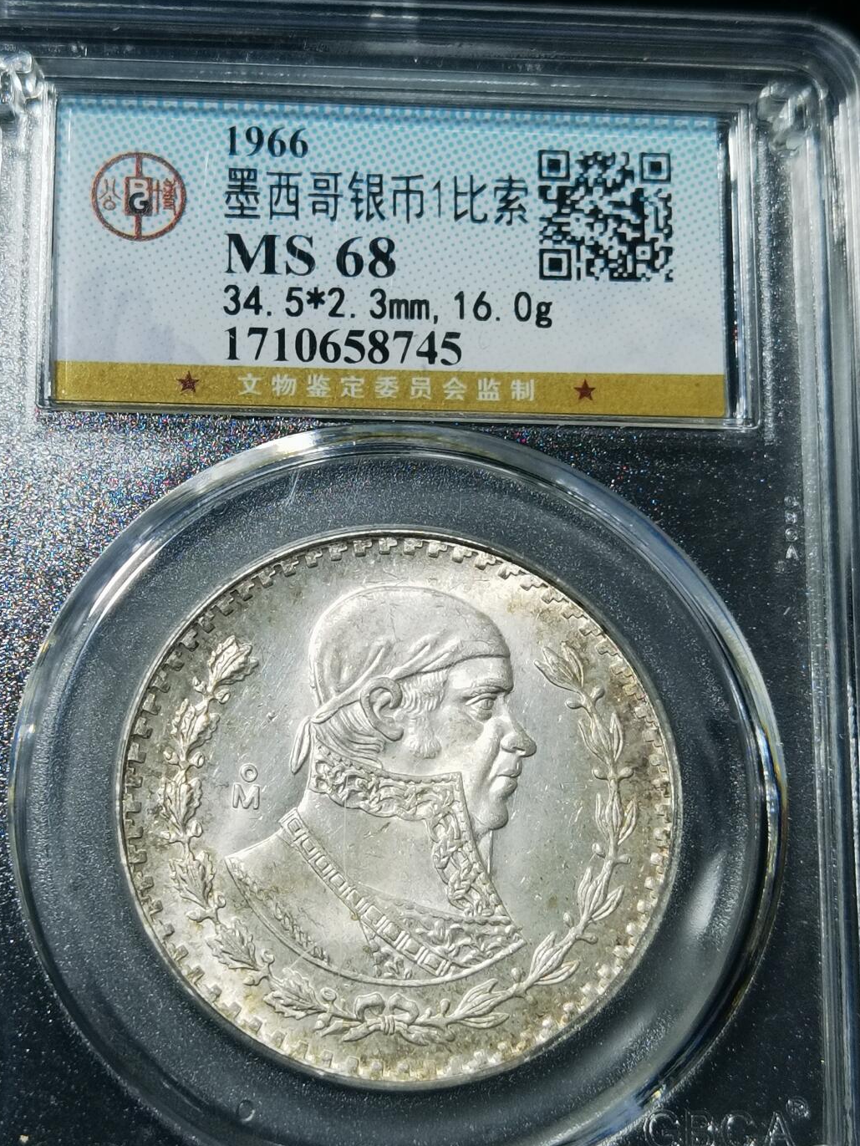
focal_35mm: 84
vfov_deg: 23.3
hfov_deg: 17.6
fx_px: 2781
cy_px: 643
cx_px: 372
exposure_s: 1/100
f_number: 1.9
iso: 80
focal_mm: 6.67
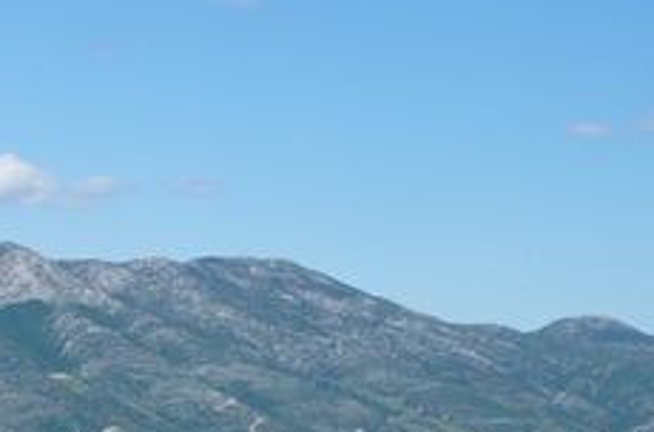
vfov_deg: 7.8
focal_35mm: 174
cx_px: 247
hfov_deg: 11.8
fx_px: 3152
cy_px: 460
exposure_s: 1/80
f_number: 13
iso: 100
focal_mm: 26
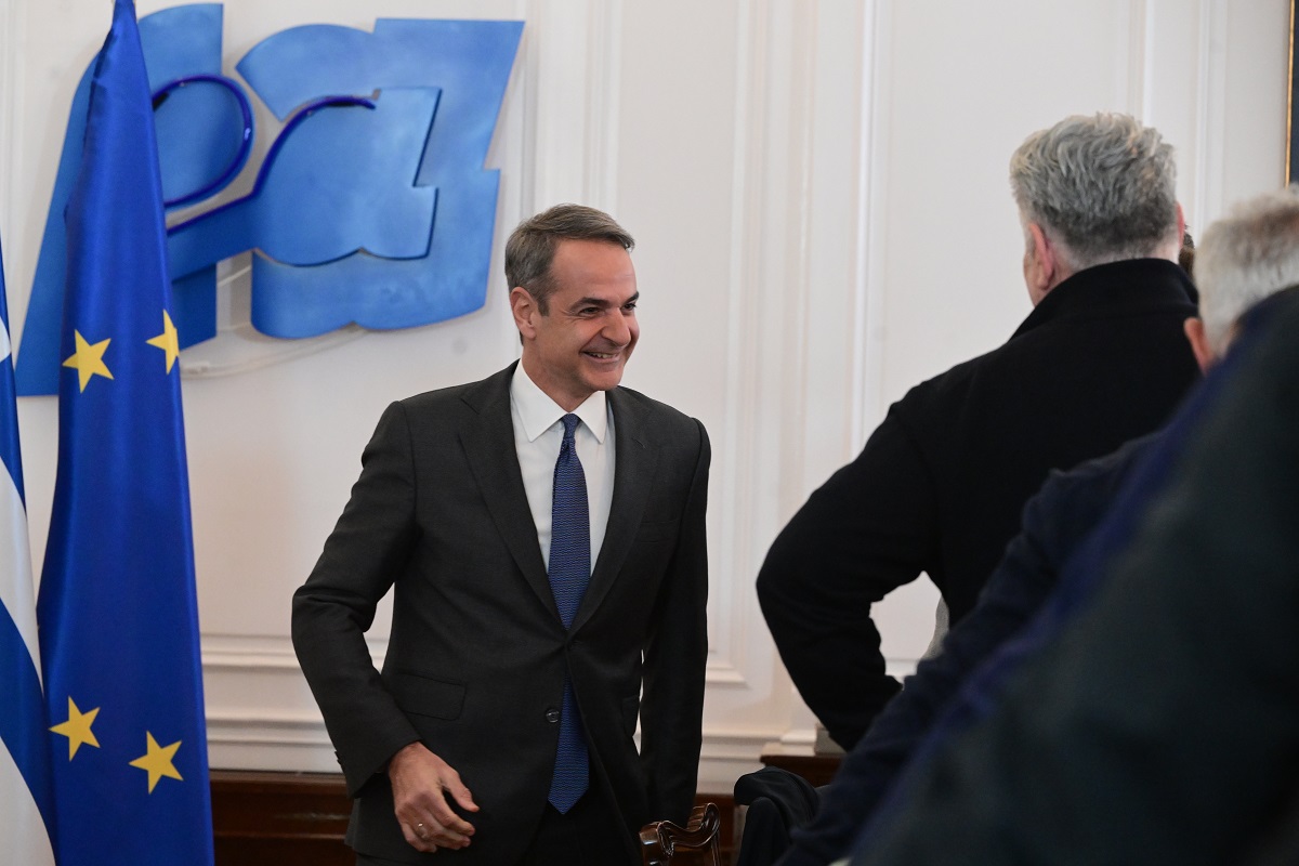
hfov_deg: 14.7
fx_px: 5051
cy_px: 433
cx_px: 650
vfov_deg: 9.8
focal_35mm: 140
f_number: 6.3
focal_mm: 140
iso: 8000
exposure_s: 1/400
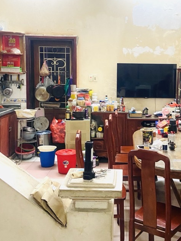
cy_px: 95
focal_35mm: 42
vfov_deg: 44.5
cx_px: 125
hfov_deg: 33.9
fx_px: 293
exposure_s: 1/50
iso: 160
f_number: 1.8
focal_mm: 4.25
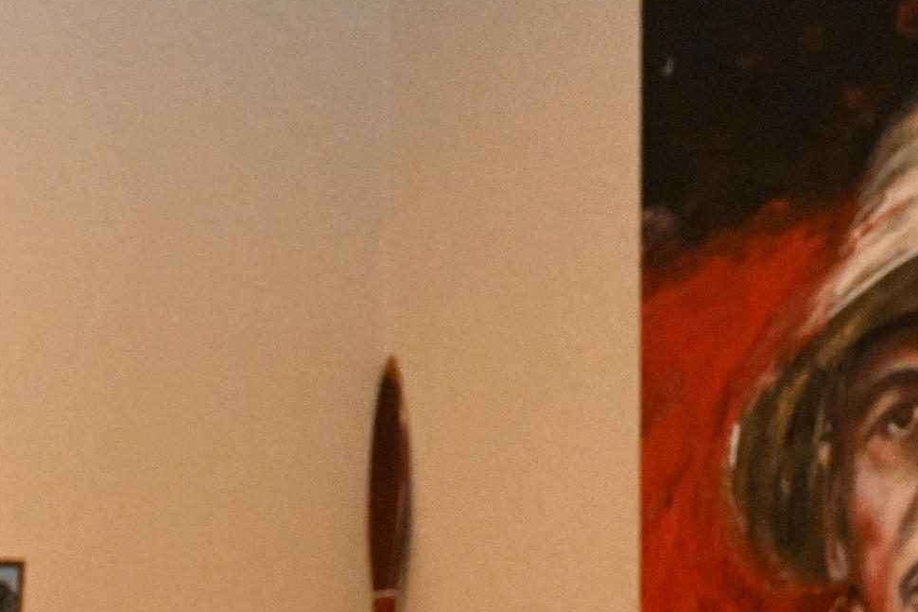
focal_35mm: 173
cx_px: -646
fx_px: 4400
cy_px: 1539
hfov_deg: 11.2
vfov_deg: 7.4
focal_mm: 33.5
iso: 5000
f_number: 5.6
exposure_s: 1/250
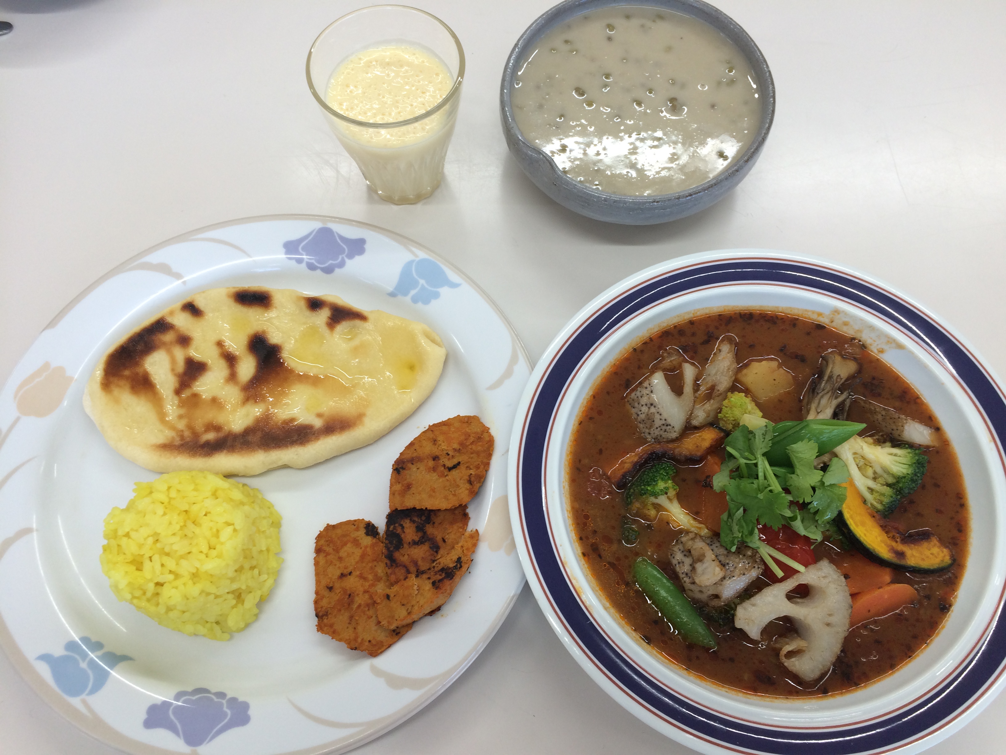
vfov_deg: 48.2
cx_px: 503
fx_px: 843
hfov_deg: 61.7
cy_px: 378
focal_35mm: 29
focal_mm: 4.15
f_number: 2.2
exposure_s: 1/100
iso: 40
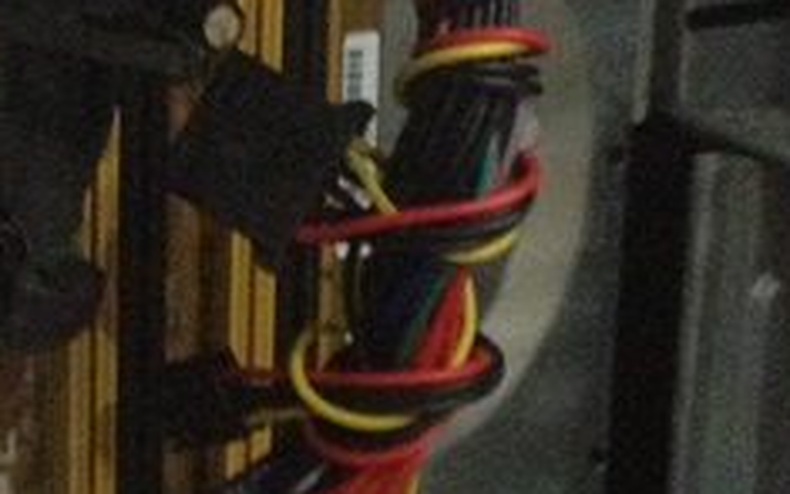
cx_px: 134
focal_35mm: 162
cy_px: 373
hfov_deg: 12.8
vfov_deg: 8.1
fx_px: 3489
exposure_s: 1/15
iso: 640
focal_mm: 4.28
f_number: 2.4
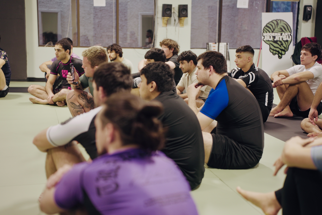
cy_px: 108
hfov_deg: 27.0
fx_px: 671
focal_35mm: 75
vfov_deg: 18.2
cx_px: 161
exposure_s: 1/50
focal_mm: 75
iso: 800
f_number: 2.8
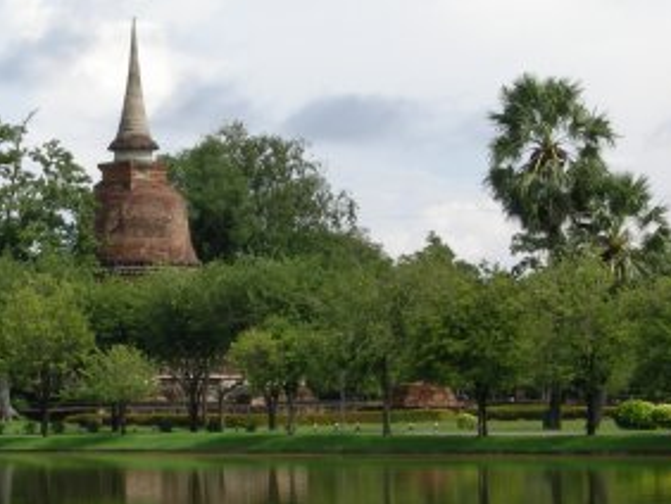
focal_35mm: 170
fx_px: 3298
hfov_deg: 11.6
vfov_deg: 8.7
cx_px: 133
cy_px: 361
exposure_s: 1/247
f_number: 6.1
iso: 64
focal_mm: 15.7
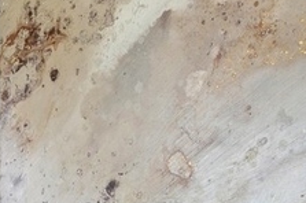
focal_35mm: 124
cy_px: 405
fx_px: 1052
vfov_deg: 10.2
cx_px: -103
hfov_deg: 15.6
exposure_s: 1/20
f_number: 9.5
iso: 200
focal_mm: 17
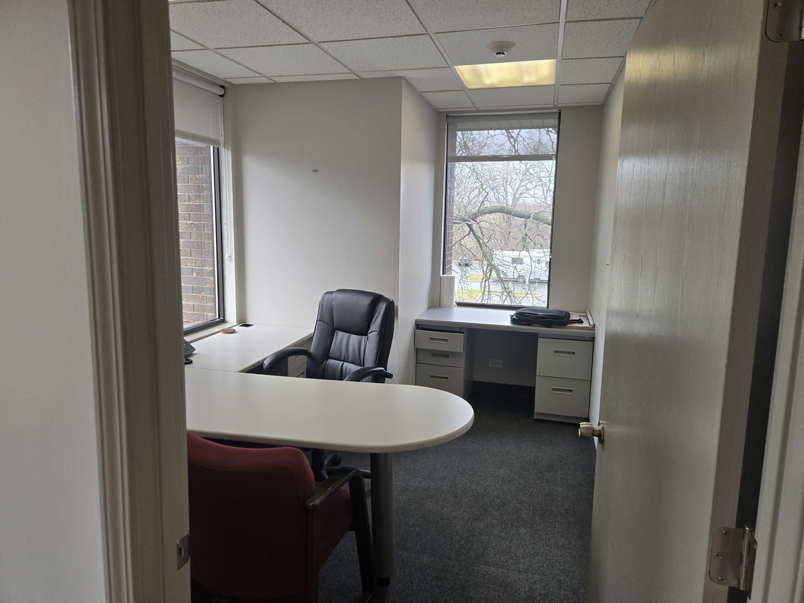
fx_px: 534
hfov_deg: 73.9
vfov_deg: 58.9
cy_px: 302
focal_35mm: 23
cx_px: 402
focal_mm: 5.4
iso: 125
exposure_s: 1/120
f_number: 1.8
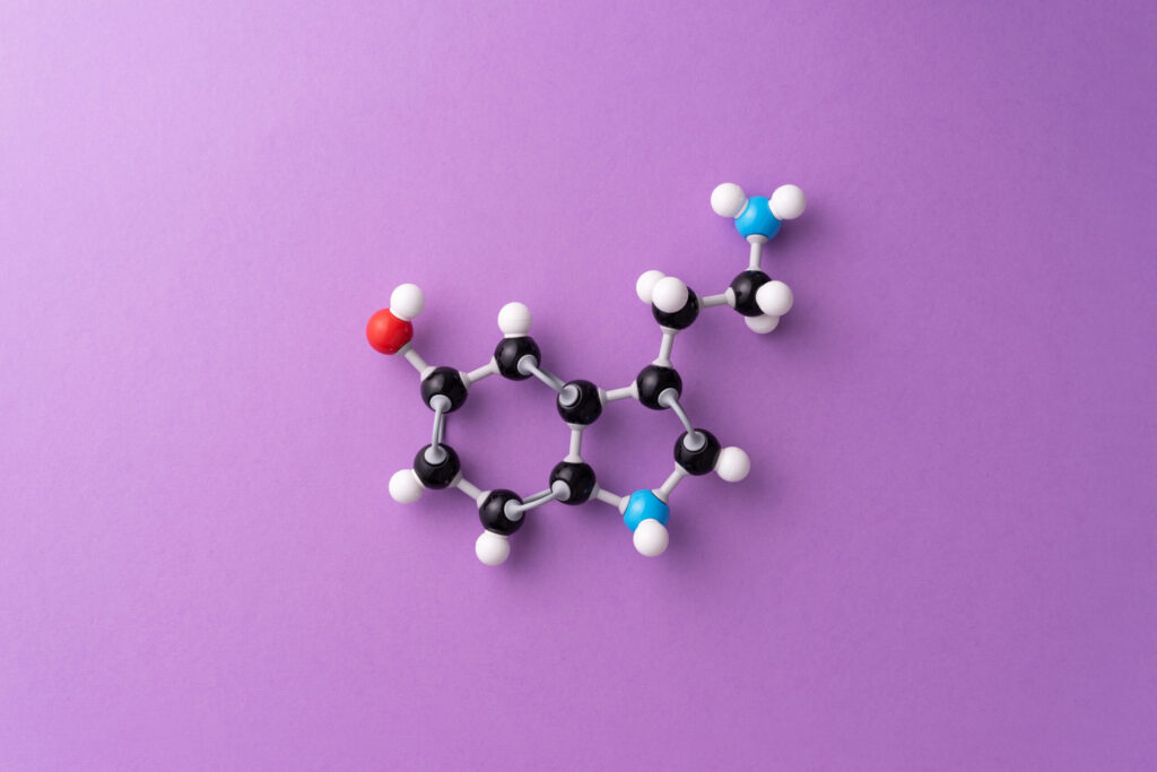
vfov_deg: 27.0
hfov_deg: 39.6
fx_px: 1607
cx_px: 578
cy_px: 386
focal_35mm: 50
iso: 100
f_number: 5.6
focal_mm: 50
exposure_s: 1/100
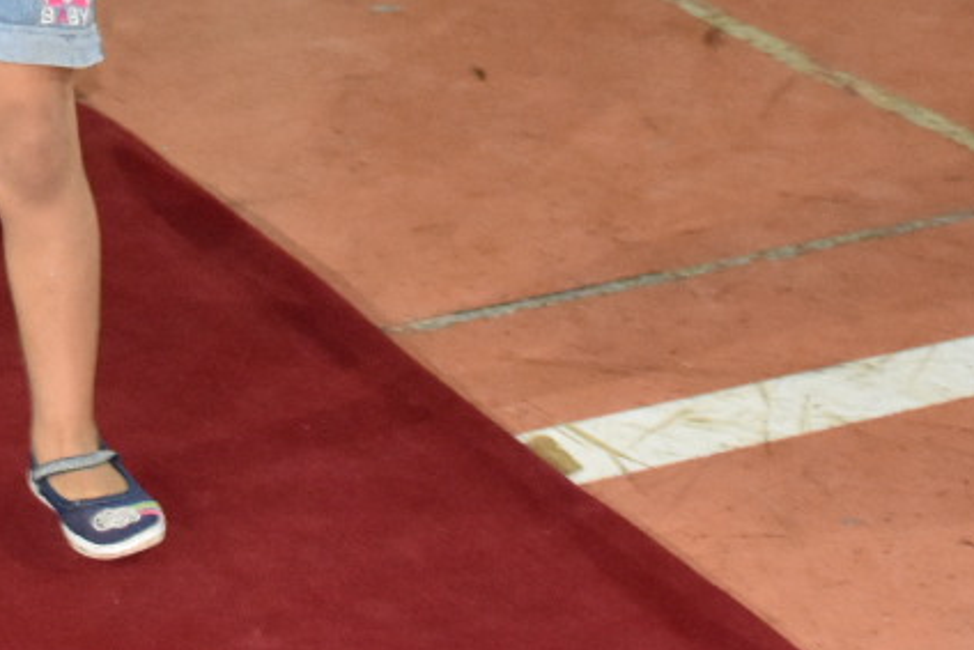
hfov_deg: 13.6
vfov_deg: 9.1
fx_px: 4032
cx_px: 74
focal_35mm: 149
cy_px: -214
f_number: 3.8
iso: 3200
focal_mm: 26
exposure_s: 1/100
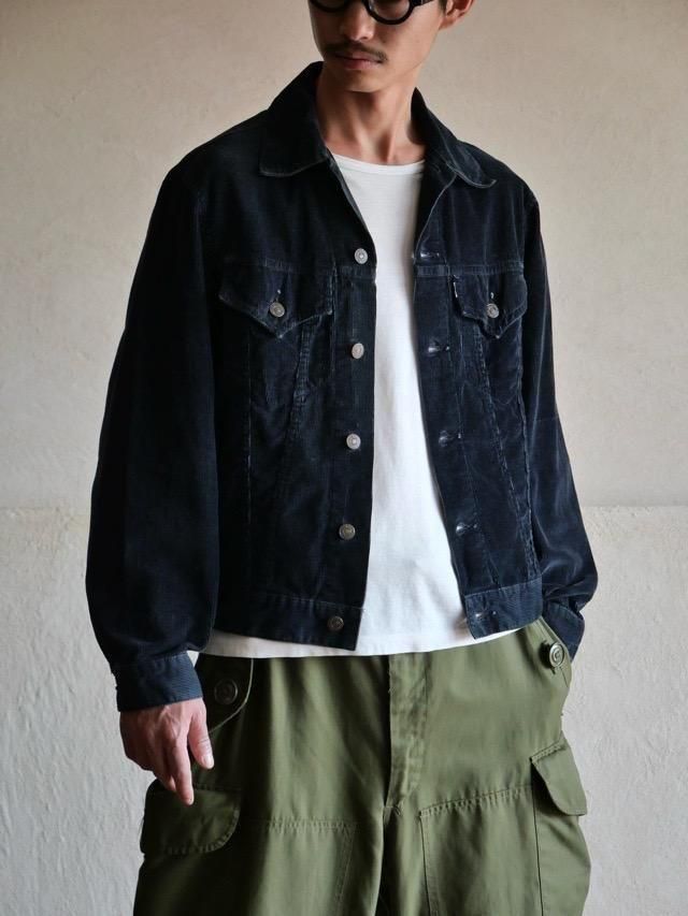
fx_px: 2649
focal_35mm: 100
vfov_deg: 19.6
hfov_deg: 14.8
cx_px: 344
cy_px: 458
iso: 800
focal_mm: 50
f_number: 3.9
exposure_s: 1/125
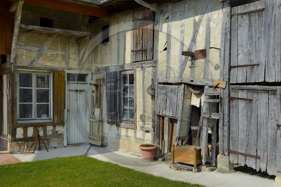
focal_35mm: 38
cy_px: 94
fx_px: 296
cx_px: 140
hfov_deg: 50.7
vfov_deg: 35.0
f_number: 14
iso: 200
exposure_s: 1/200
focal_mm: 38
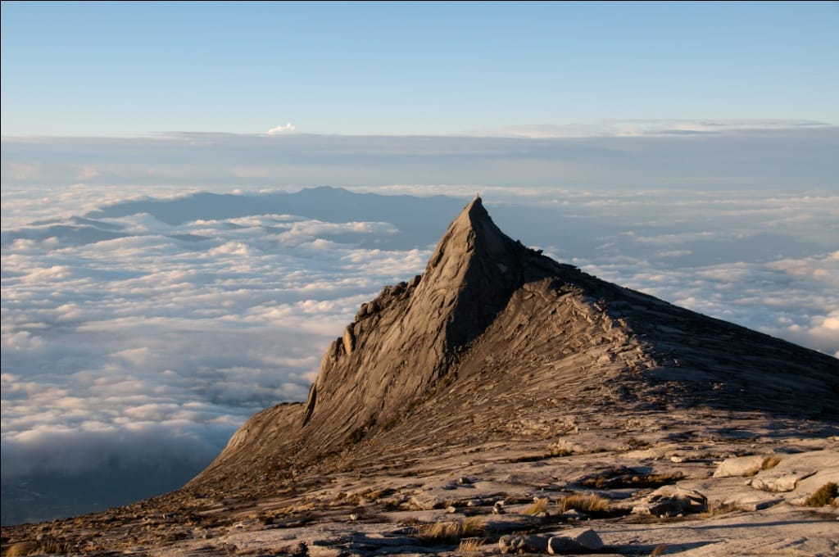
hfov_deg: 36.9
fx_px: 1257
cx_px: 420
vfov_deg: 25.0
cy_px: 278
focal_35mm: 54
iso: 200
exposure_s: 1/320
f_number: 7.1
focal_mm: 36
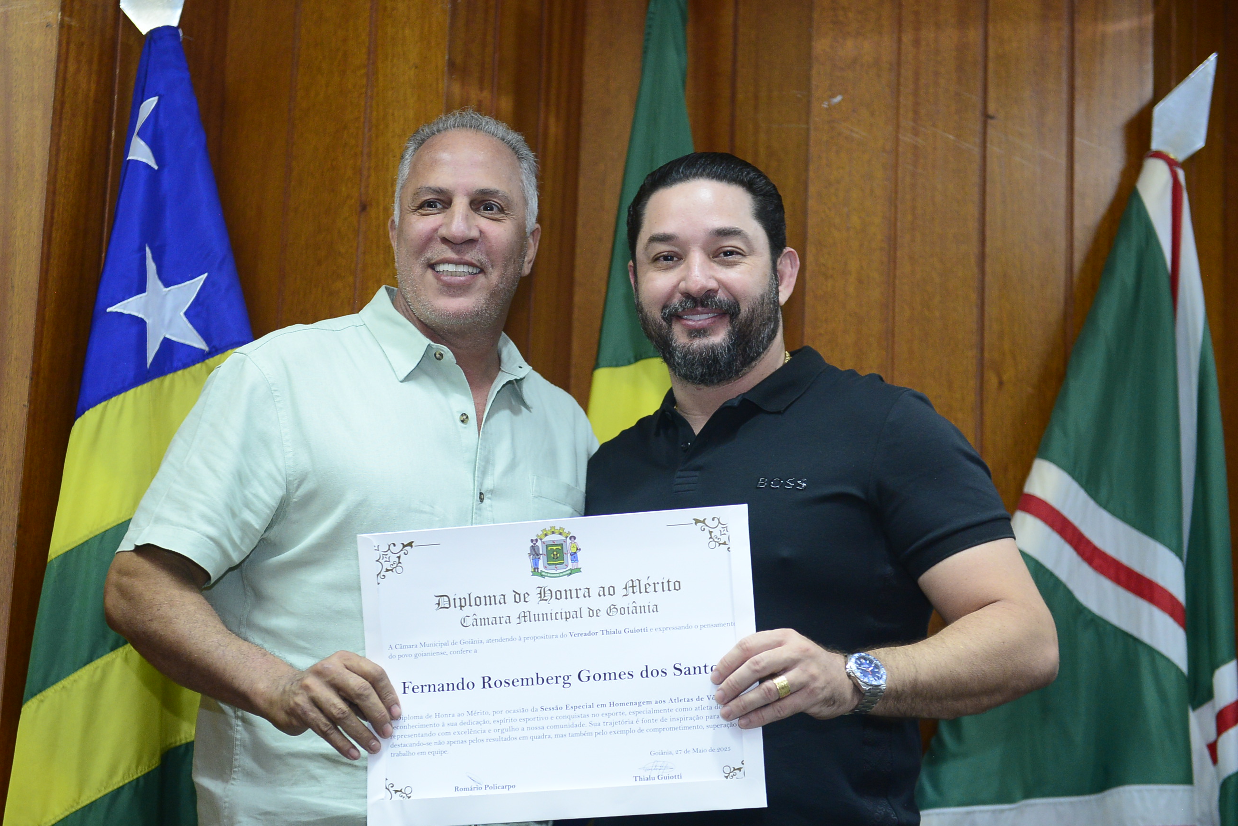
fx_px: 2786
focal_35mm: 81
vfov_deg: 16.9
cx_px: 536
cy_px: 445
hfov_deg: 25.0
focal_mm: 70
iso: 2500
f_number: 4.5
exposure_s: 1/125
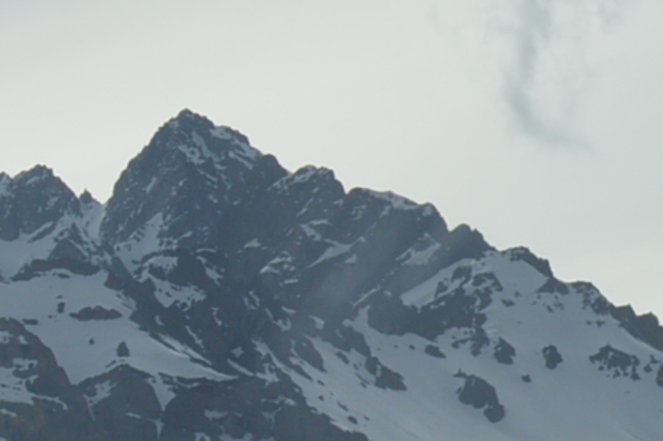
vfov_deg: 4.1
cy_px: 398
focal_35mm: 334
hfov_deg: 6.1
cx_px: -488
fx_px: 6145
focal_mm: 34
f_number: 10
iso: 100
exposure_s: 1/400
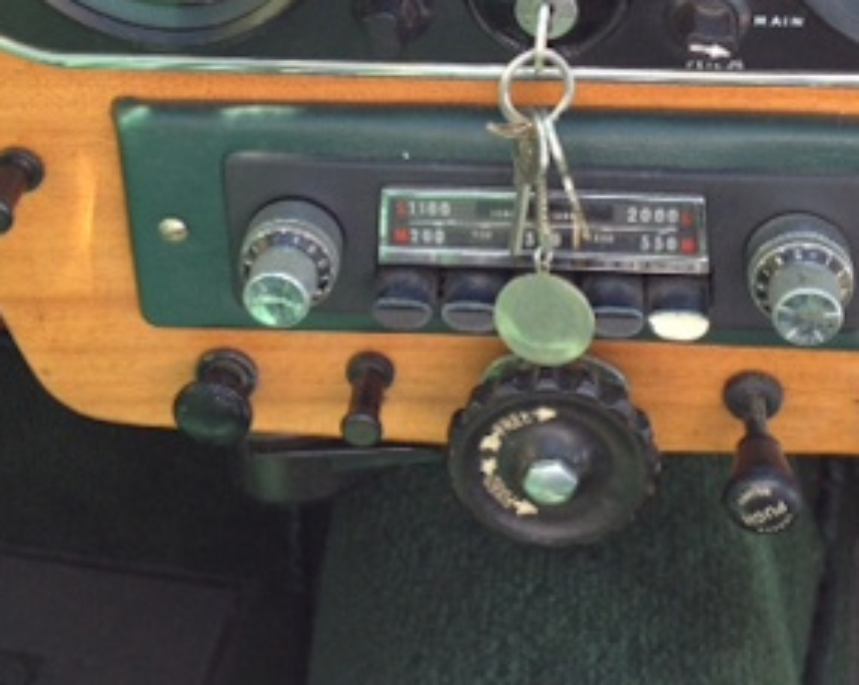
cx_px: 463
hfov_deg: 26.1
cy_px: 81
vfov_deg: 20.5
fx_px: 1853
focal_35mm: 73
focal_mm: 4.28
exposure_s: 1/120
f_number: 2.4
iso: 64
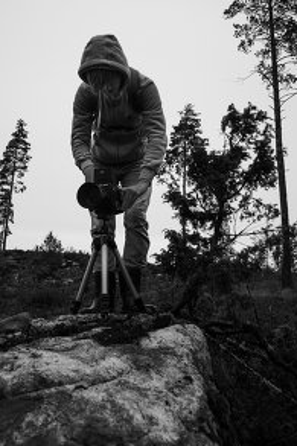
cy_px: 199
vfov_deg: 58.6
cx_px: 112
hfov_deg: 40.8
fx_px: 396
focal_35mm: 32
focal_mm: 16
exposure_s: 1/500
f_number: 3.5
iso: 1000
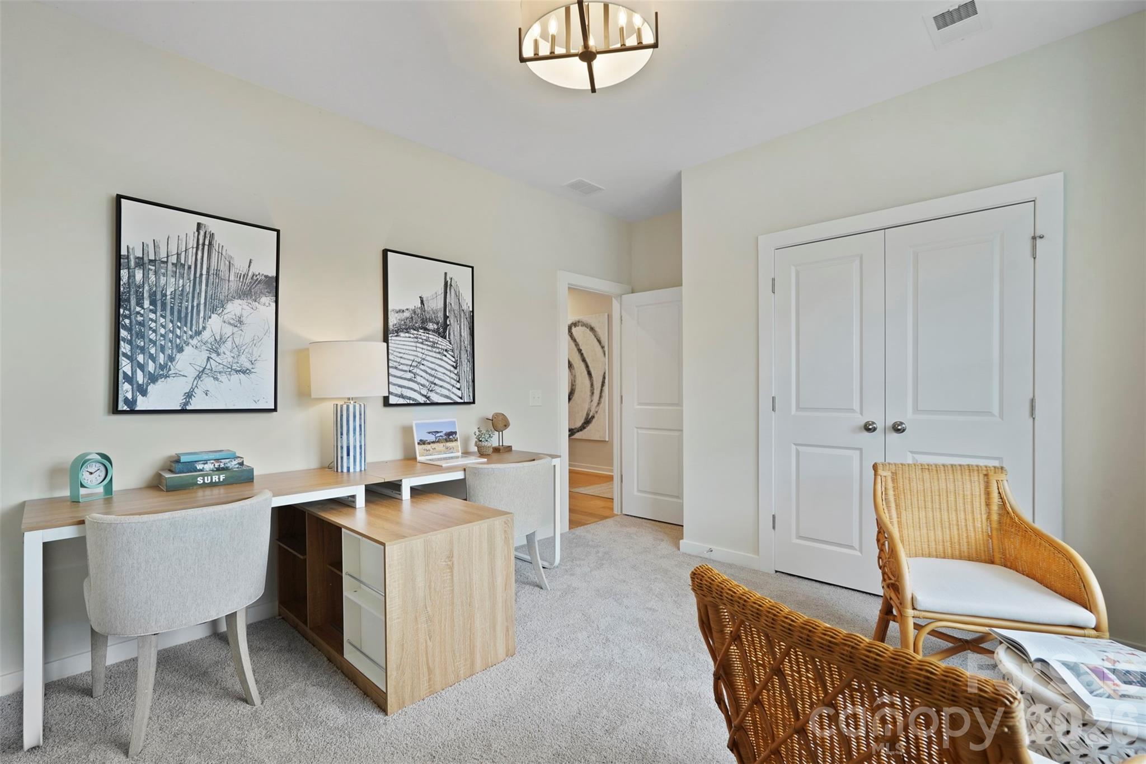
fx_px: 509
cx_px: 573
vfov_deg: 73.7
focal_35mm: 16
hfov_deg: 96.7
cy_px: 382
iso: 320
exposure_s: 1/10
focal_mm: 16
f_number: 9
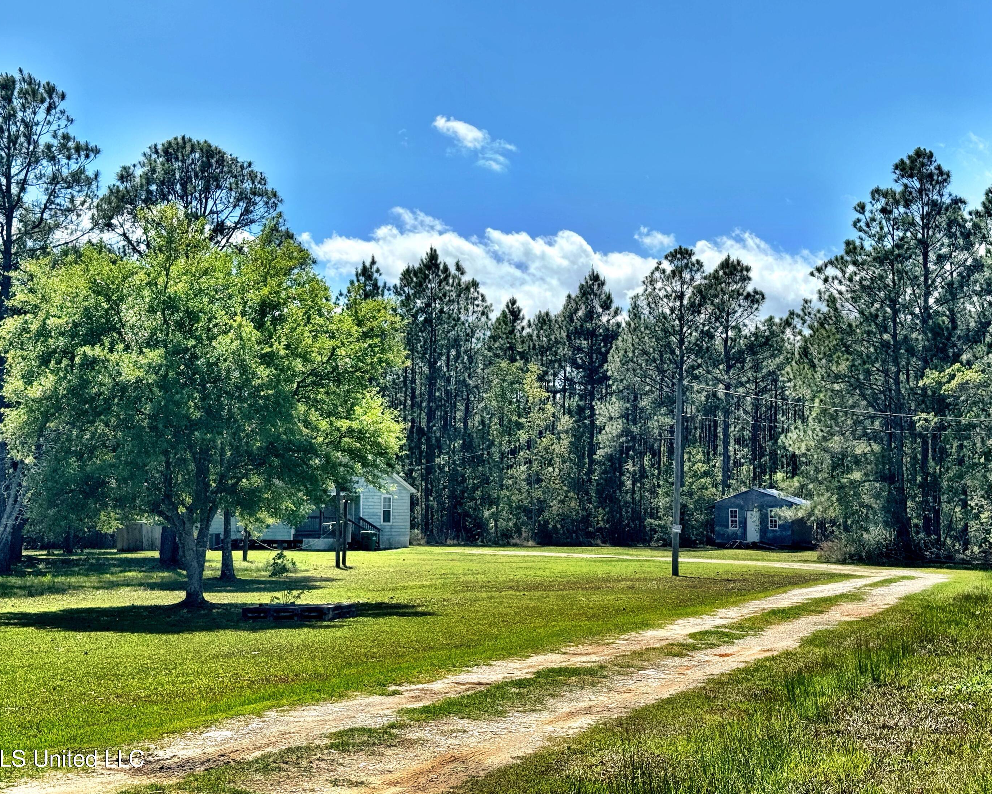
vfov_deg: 29.7
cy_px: 391
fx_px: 1497
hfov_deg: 36.6
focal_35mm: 51
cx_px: 518
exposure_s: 1/4975
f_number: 1.78
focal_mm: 6.76
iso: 64
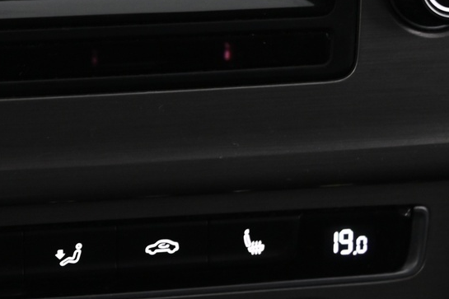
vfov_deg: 9.9
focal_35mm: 137
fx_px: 1708
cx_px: -39
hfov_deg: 14.6
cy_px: -54
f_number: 4
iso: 2000
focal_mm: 46
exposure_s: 1/25
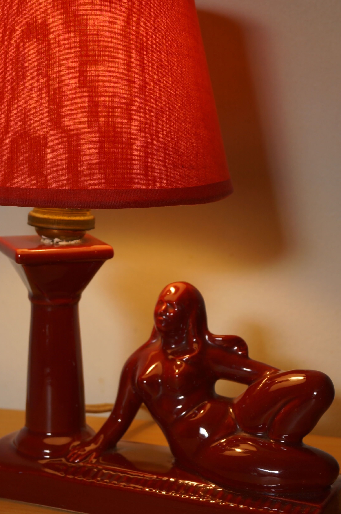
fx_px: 1267
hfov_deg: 15.3
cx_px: 157
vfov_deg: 22.9
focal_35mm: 89
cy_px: 281
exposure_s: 1/100
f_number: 6.3
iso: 100
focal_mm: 40
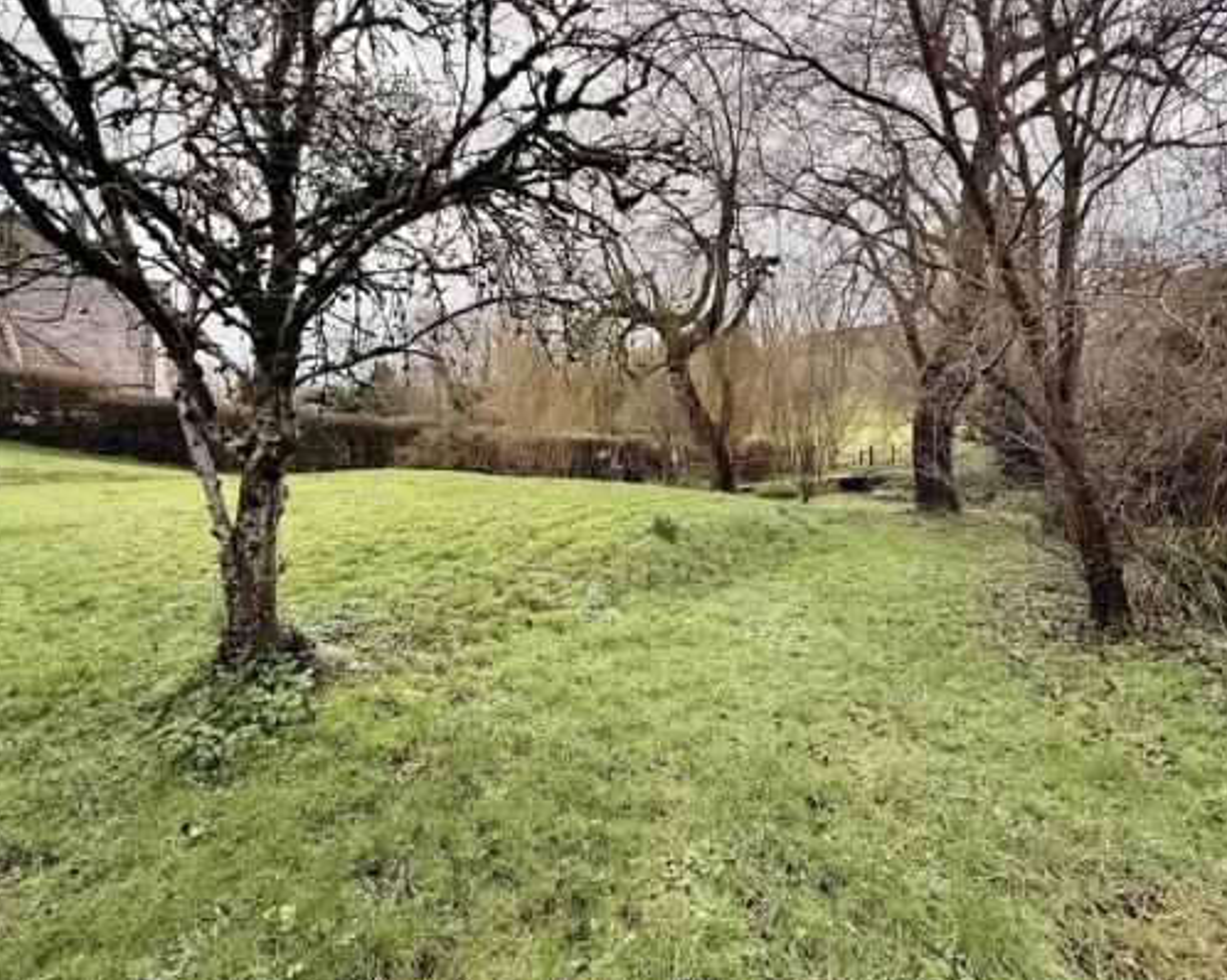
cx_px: 620
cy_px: 452
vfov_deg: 80.2
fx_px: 581
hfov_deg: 93.1
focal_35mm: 16
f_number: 2.2
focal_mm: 2.22
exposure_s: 1/486
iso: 64
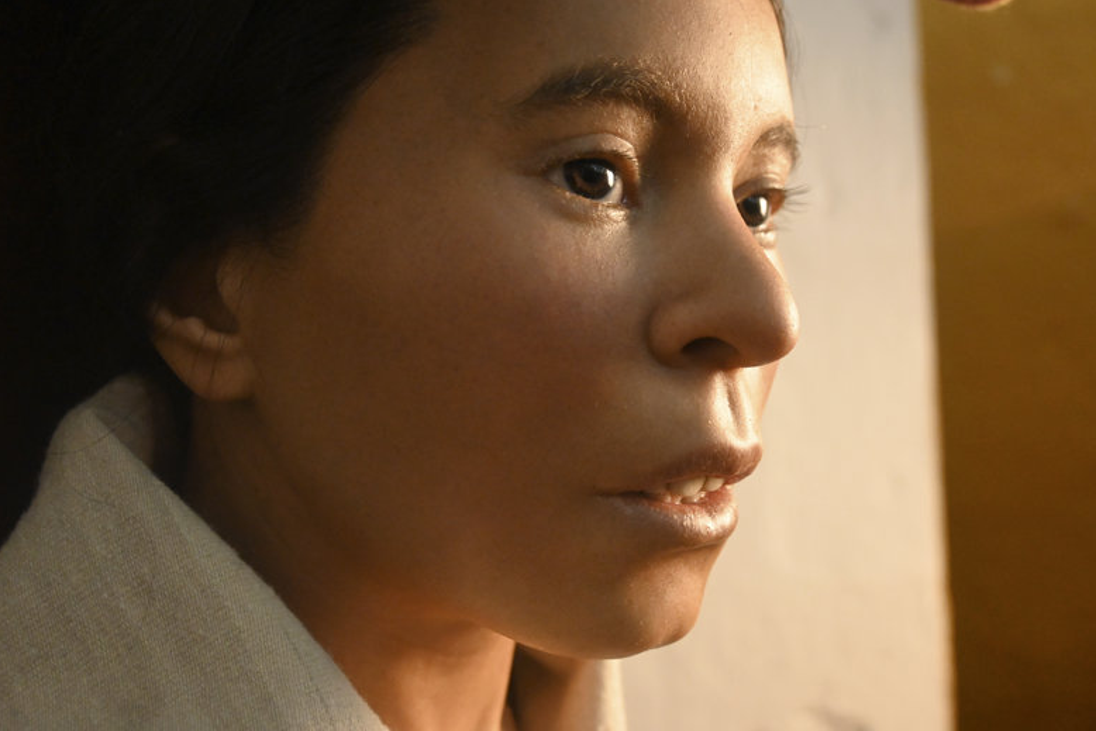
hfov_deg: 51.9
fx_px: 1127
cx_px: 537
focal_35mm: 37
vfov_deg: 36.0
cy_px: 363
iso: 4000
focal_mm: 24
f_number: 4.2
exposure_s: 1/100
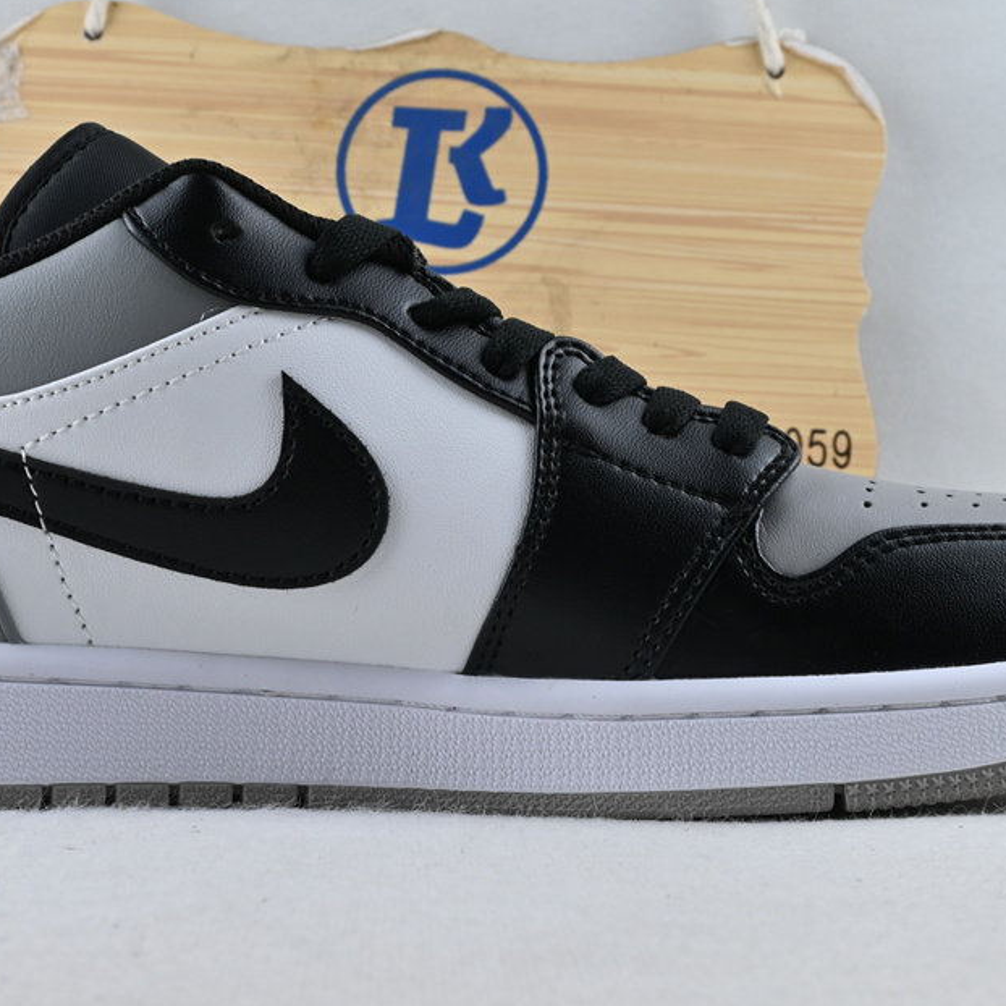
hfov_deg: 28.5
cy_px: 480
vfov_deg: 28.5
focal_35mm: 60
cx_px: 461
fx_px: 1980
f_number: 10
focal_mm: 24.5
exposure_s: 1/15
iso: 100
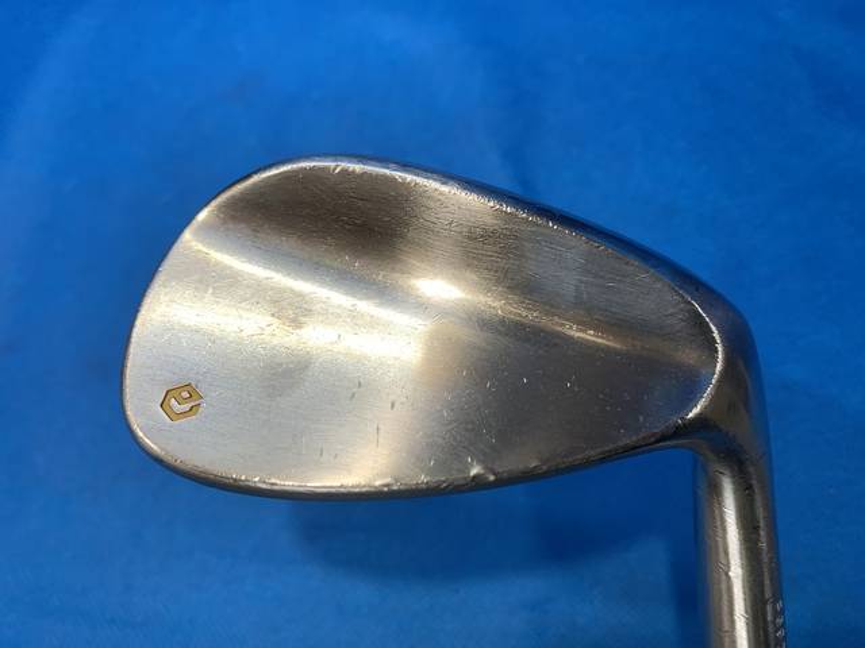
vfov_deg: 53.1
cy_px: 324
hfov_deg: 67.3
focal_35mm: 26
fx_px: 650
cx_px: 432
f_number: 1.8
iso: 64
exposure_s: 1/120
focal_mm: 4.25
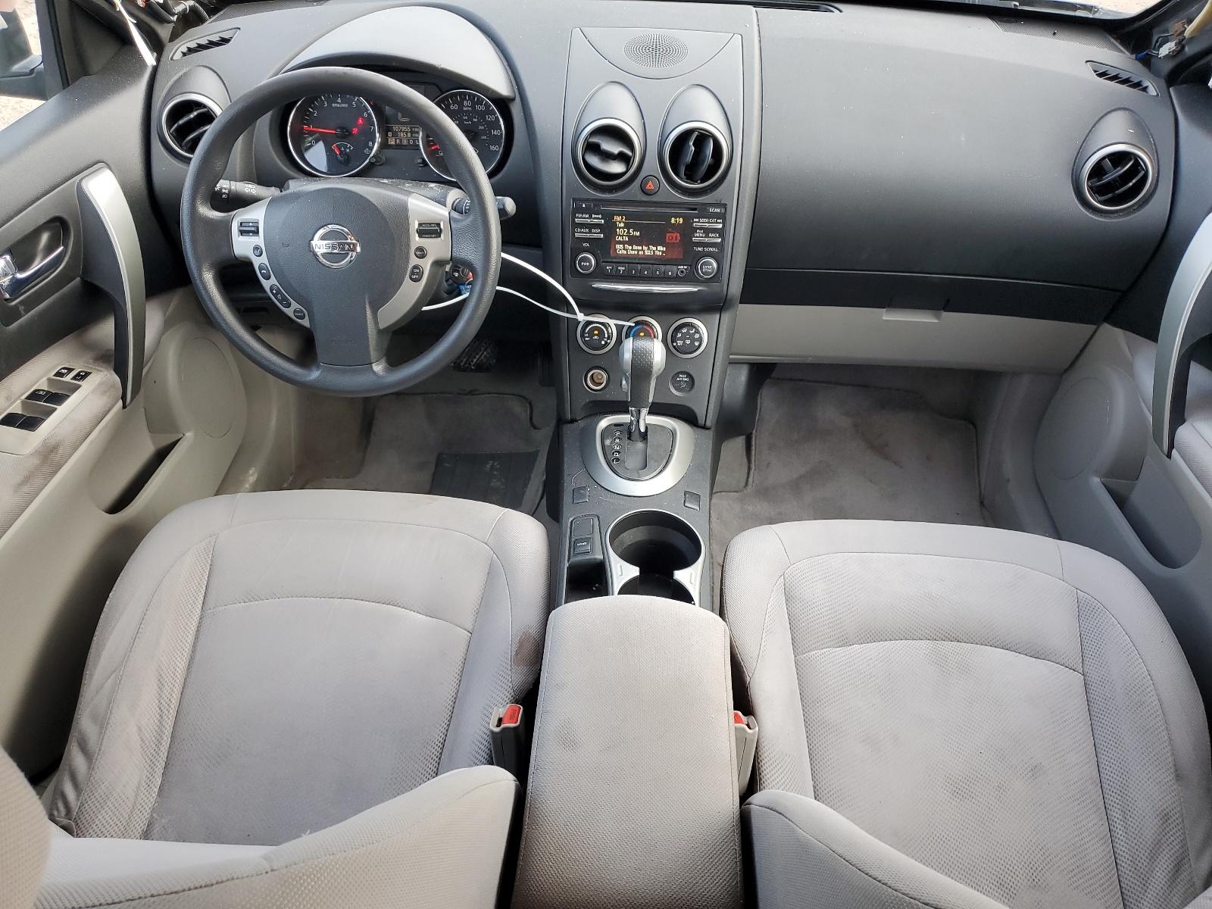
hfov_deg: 67.3
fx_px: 910
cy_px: 454
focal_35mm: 26
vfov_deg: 53.1
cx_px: 606
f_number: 1.5
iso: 60
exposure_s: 1/120
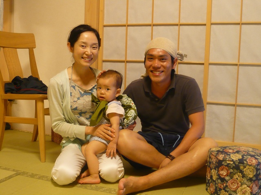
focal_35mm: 40
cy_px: 98
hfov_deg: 46.8
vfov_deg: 36.0
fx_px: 302
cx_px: 130
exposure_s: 1/8
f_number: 3.3
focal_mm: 6.6
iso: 200
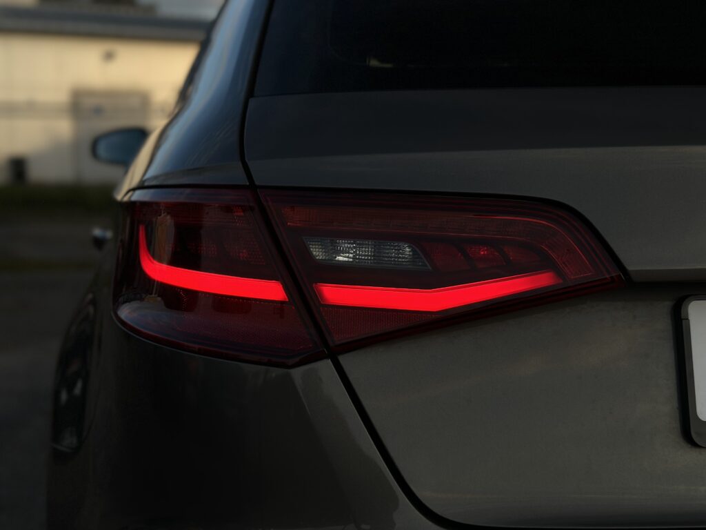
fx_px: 979
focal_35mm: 48
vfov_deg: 30.3
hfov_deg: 39.7
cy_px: 265
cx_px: 353
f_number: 1.78
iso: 80
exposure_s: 1/1157
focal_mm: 6.86
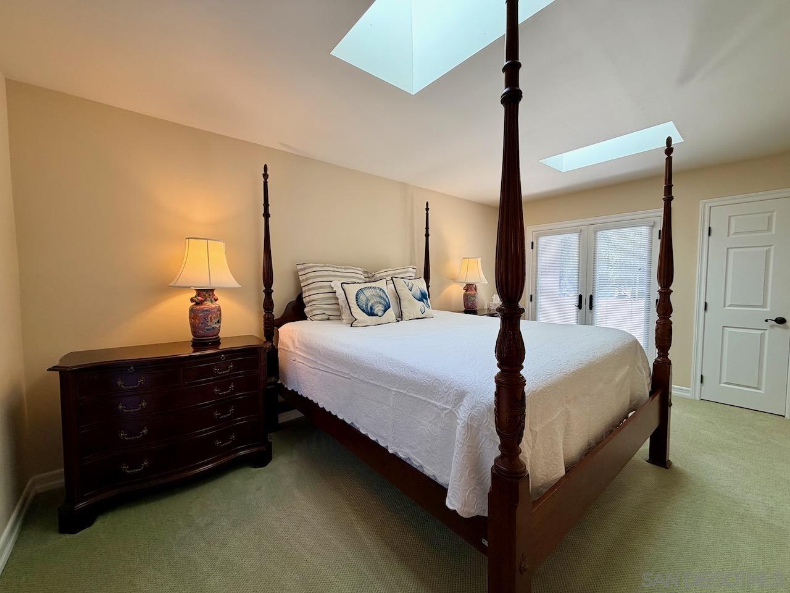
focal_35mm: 14
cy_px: 296
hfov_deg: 102.1
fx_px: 320
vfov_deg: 85.7
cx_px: 395
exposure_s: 1/120
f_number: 2.2
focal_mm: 2.22
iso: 100
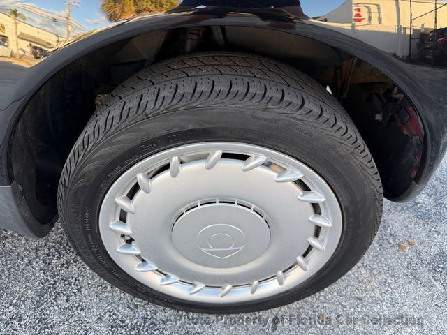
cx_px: 224
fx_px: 310
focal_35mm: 24
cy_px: 168
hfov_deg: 71.6
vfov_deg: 56.8
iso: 64
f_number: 1.78
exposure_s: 1/137
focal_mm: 6.76
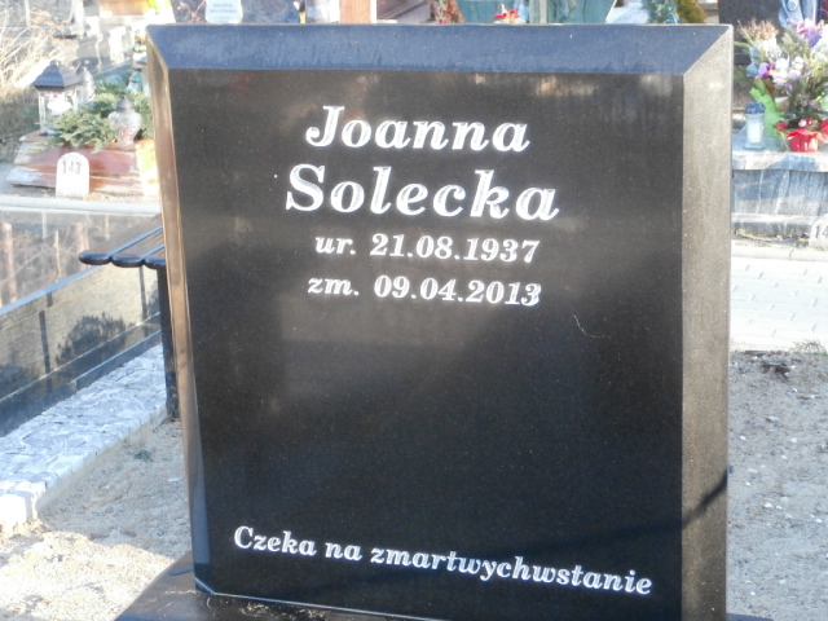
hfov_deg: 28.6
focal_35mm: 68
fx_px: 1627
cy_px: 310
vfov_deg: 21.6
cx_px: 414
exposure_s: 1/80
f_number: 4.7
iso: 400
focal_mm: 12.1
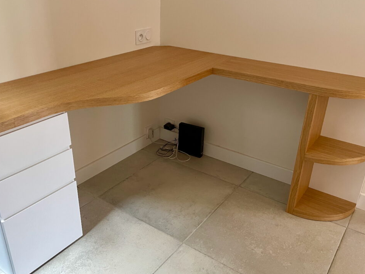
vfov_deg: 49.7
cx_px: 173
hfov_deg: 63.4
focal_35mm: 28
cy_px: 143
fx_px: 295
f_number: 1.6
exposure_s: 1/60
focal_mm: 4.2
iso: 320
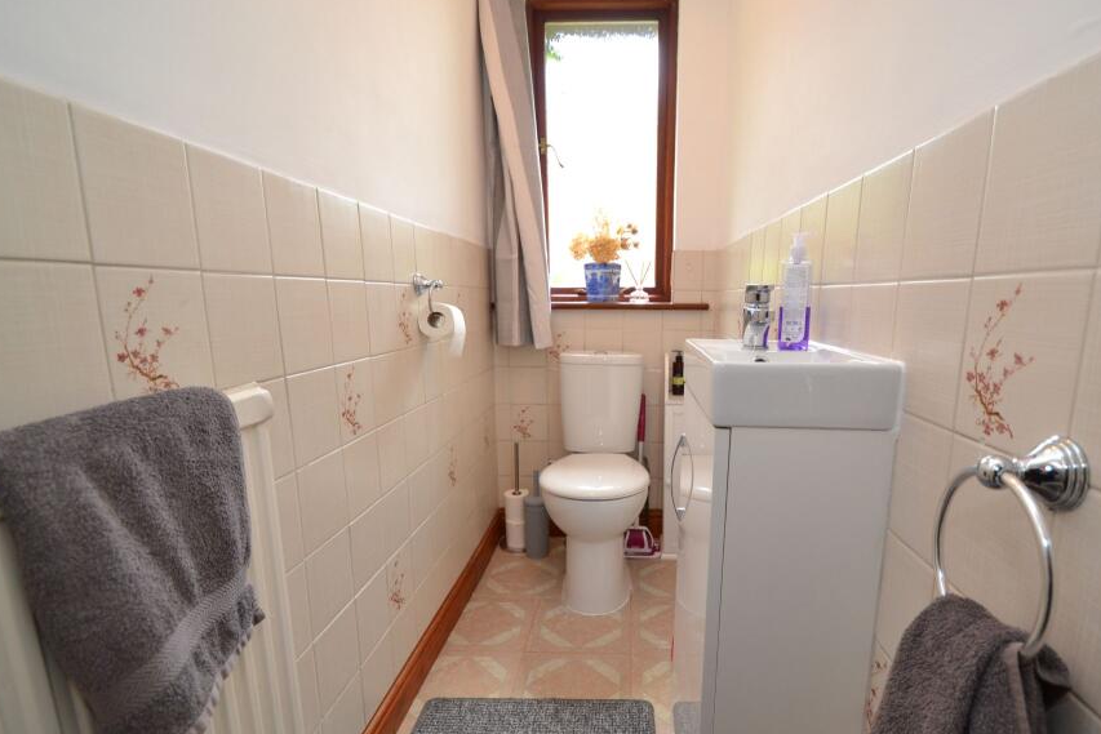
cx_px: 623
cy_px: 411
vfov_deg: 67.2
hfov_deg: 89.5
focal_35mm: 18
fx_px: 551
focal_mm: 10
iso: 560
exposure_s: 1/60
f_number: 3.5
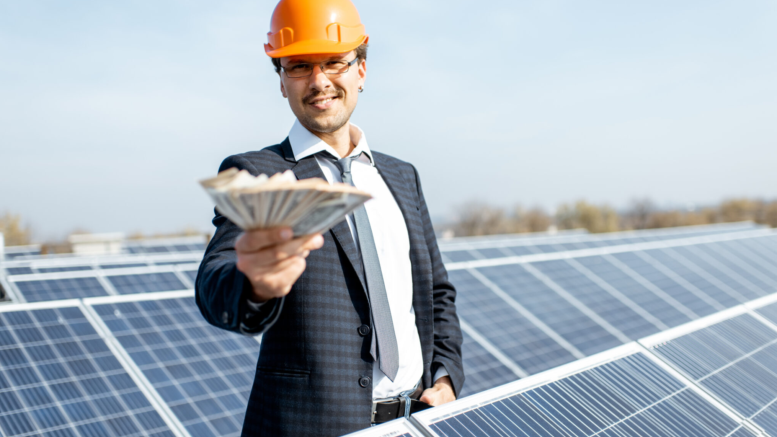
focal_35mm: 37
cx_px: 391
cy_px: 219
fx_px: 762
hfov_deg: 54.0
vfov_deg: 32.0
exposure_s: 1/4000
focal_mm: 35
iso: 200
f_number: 2.2
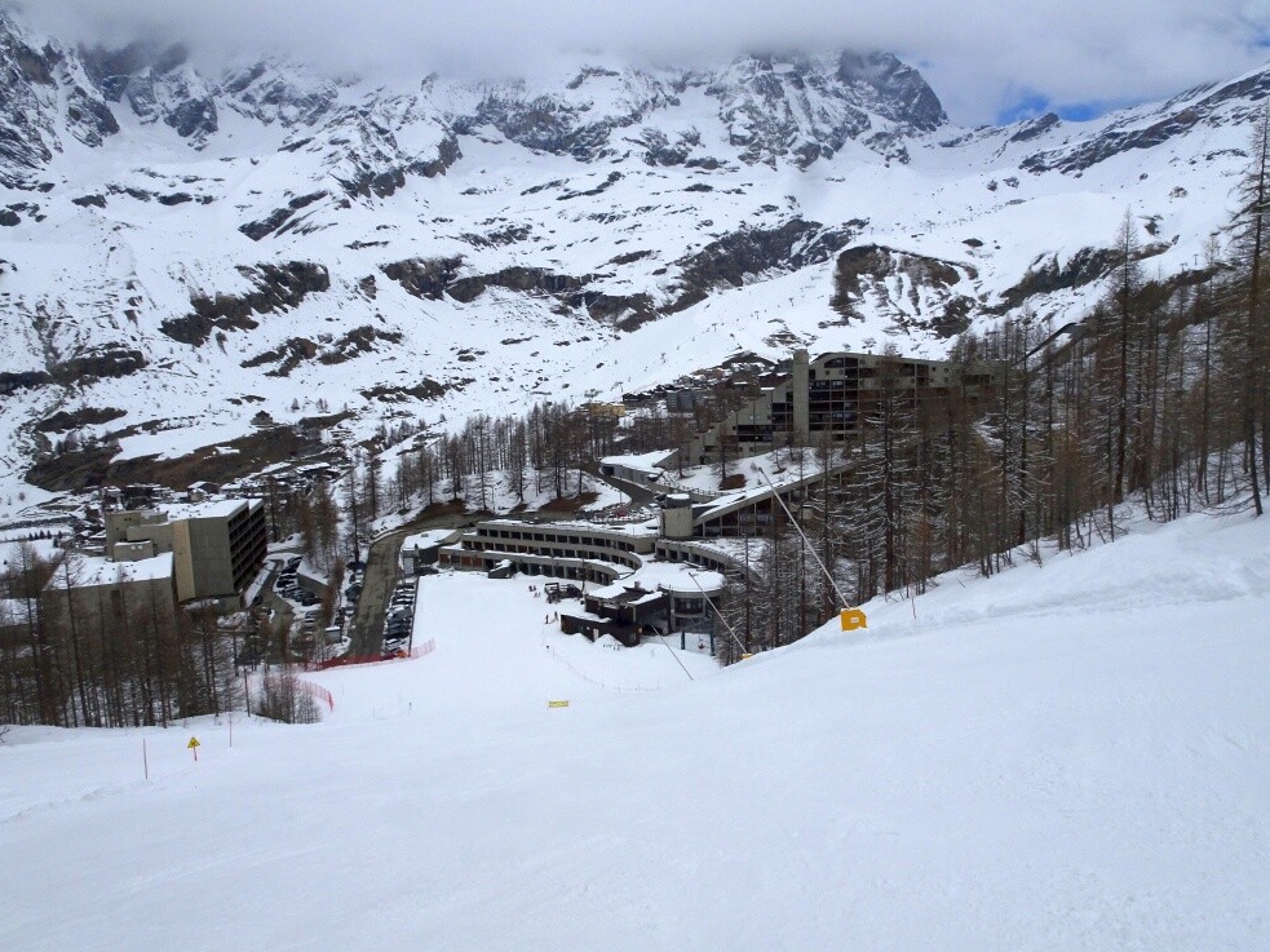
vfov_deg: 54.9
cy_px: 487
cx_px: 646
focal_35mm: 25
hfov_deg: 69.4
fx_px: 917
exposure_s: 1/2000
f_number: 5
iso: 80
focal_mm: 4.1
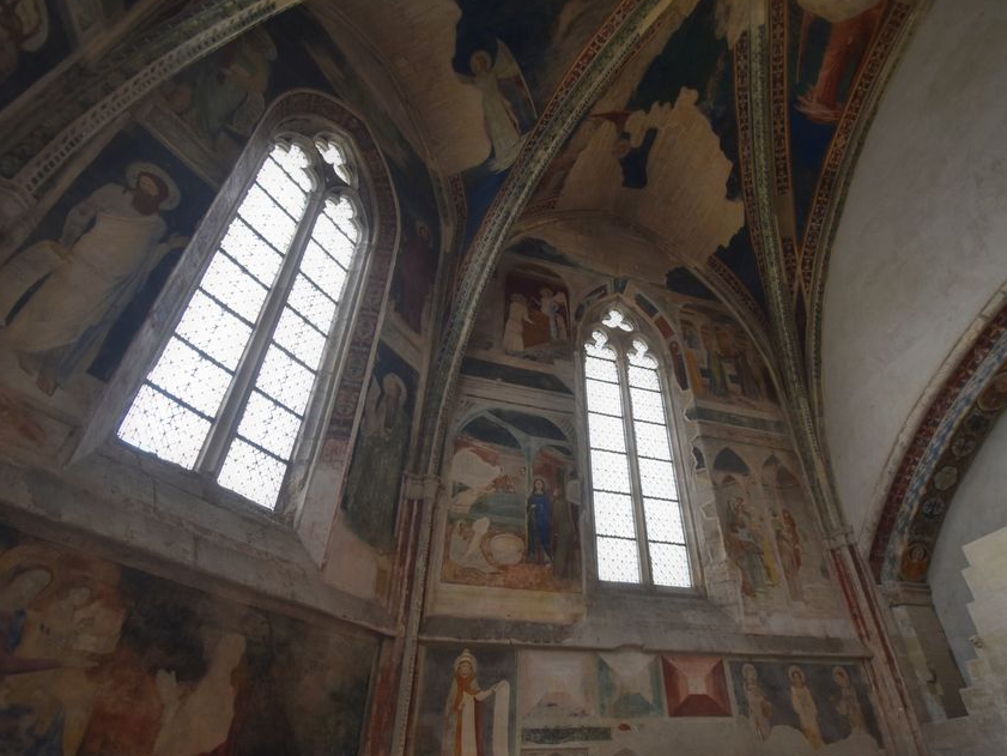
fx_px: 524
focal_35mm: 18
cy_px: 405
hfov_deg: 87.1
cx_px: 578
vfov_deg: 71.5
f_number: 4
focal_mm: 10
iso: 400
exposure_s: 1/60
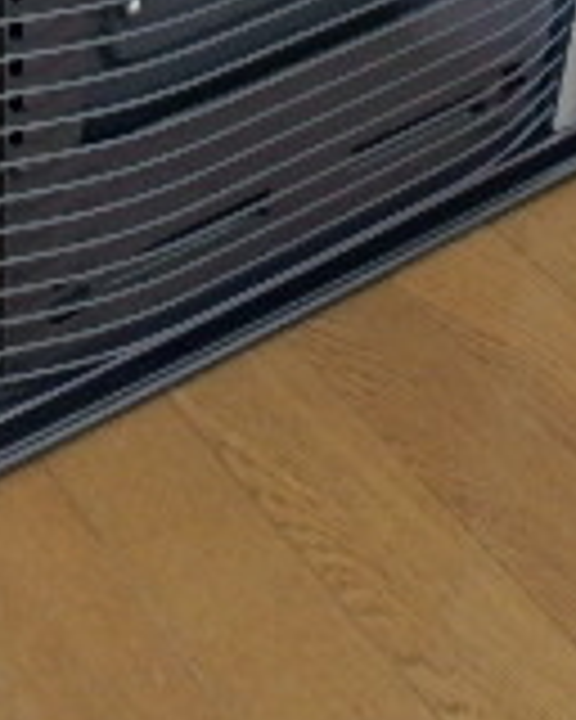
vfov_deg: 21.2
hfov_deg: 18.6
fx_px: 1747
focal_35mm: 82
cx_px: 130
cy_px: -207
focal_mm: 3.7
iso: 200
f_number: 3.5
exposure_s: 1/40
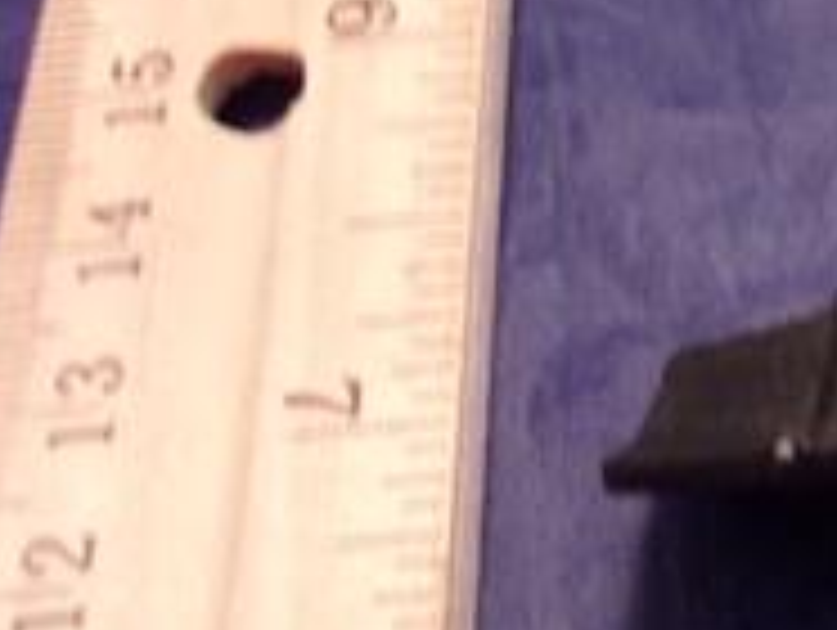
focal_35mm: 87
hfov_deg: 19.9
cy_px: 40
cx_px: 1202
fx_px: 2106
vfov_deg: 16.7
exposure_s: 1/21
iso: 400
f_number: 3
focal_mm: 4.9
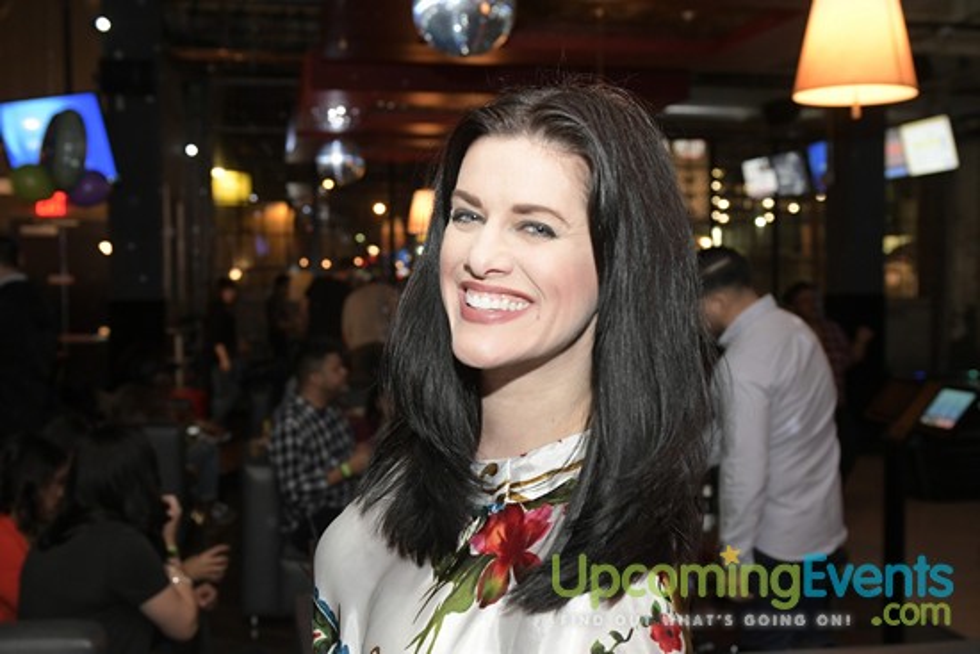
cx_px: 490
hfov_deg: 42.3
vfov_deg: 29.0
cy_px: 327
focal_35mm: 46
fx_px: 1266
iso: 2000
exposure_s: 1/60
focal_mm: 31
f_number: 4
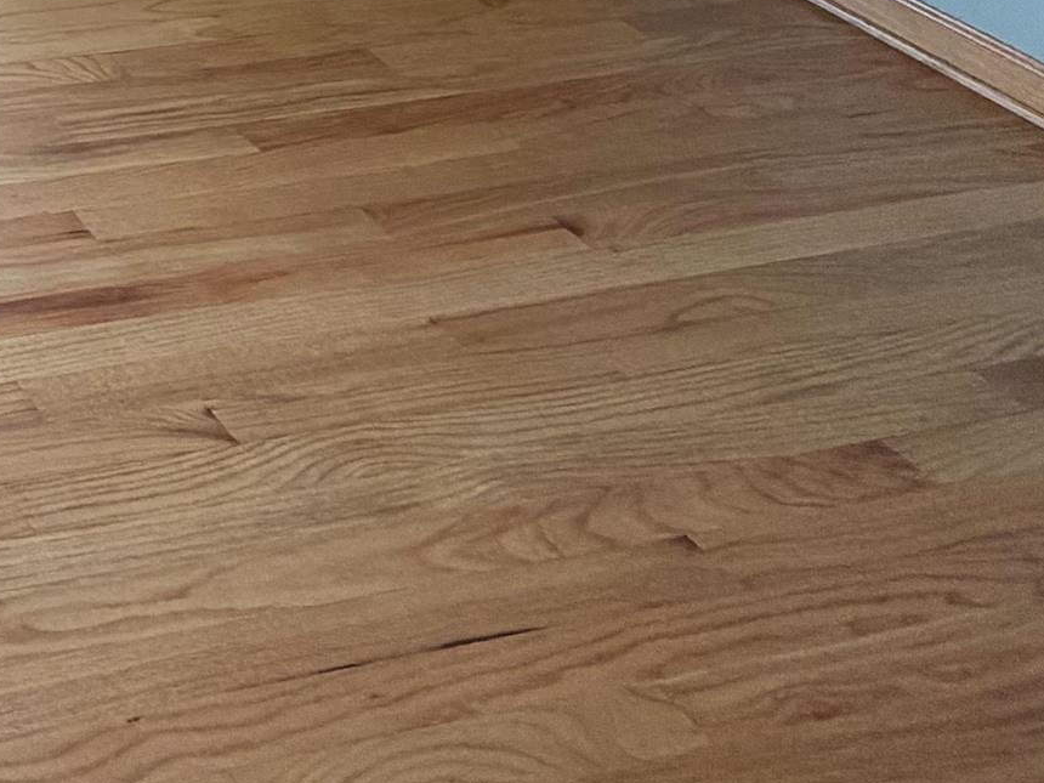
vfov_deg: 21.1
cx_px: -676
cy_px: -581
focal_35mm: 50
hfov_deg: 24.6
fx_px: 1508
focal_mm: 2.22
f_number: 2.2
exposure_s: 1/120
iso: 100
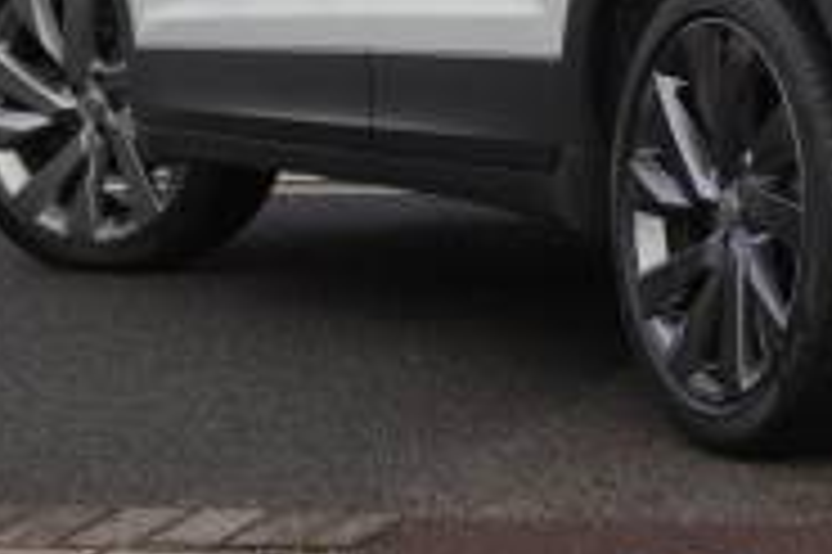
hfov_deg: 11.4
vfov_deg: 7.6
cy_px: -306
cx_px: 1048
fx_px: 4064
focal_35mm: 176
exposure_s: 1/100
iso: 100
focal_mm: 34
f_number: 6.3
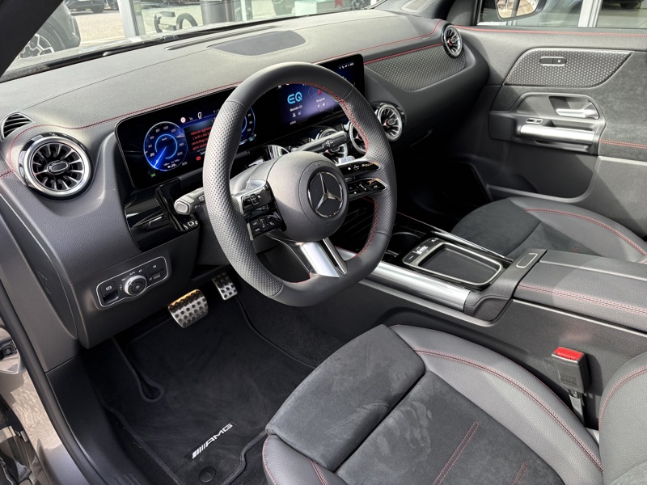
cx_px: 324
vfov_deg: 53.1
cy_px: 242
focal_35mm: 26
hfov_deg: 67.3
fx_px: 486
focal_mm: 5.96
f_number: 1.6
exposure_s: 1/173
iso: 100
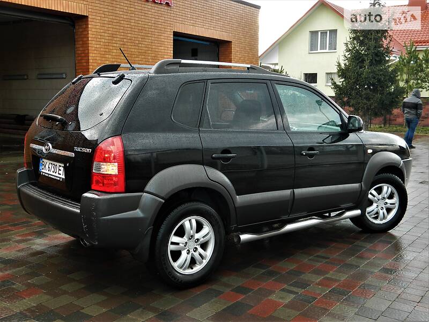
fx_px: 508
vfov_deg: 35.1
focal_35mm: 41
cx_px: 214
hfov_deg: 45.8
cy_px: 161
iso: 80
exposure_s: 1/50
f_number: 3.5
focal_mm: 7.3
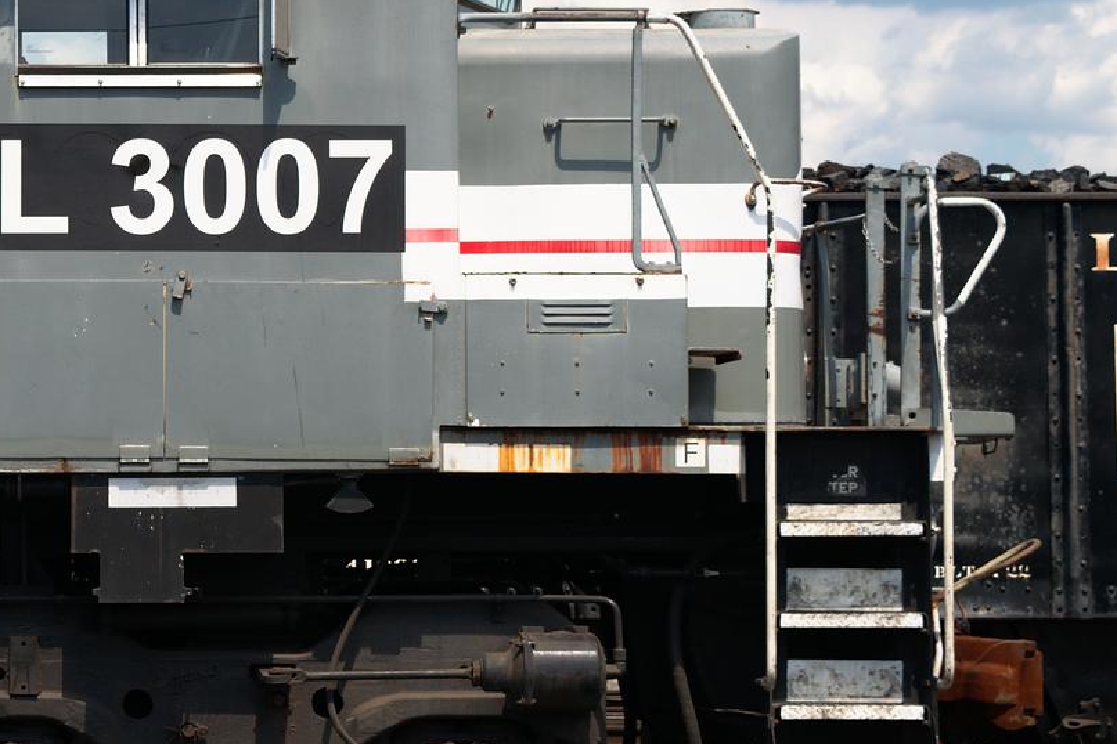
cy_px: 334
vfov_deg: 12.1
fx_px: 3506
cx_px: 30
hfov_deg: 17.7
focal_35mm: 113
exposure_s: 1/640
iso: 110
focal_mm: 38
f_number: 8
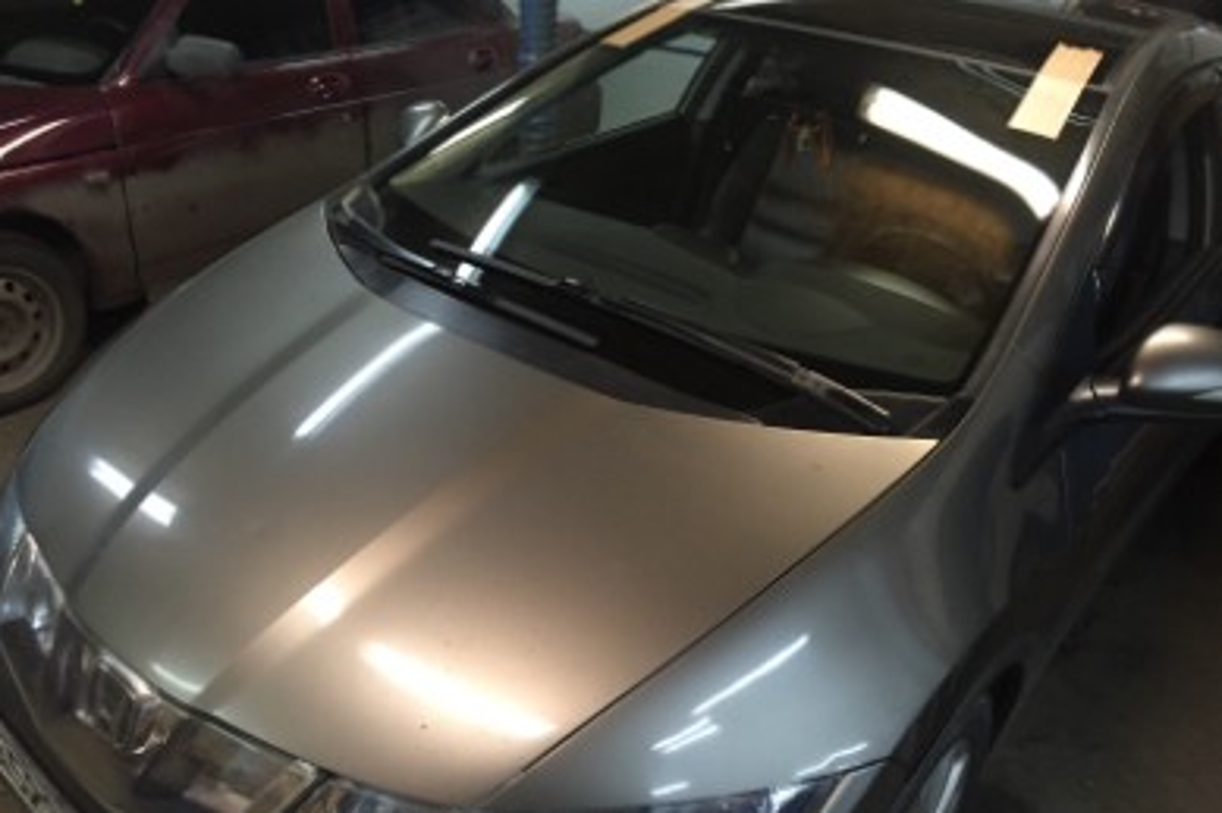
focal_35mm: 31
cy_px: 421
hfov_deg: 60.3
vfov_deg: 42.3
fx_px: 1052
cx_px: 616
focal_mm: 4.15
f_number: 2.2
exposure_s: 1/33
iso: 200
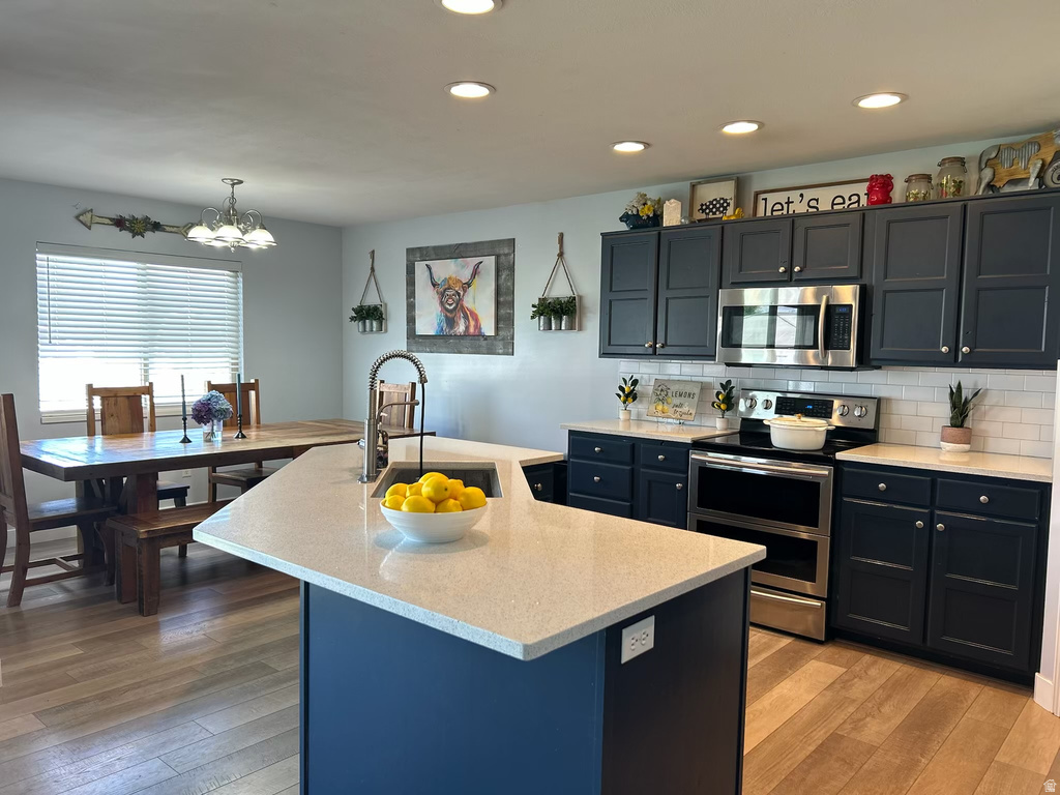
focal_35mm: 26
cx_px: 530
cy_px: 398
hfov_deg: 67.3
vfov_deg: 53.1
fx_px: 796
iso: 80
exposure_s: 1/120
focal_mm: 5.7
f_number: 1.5
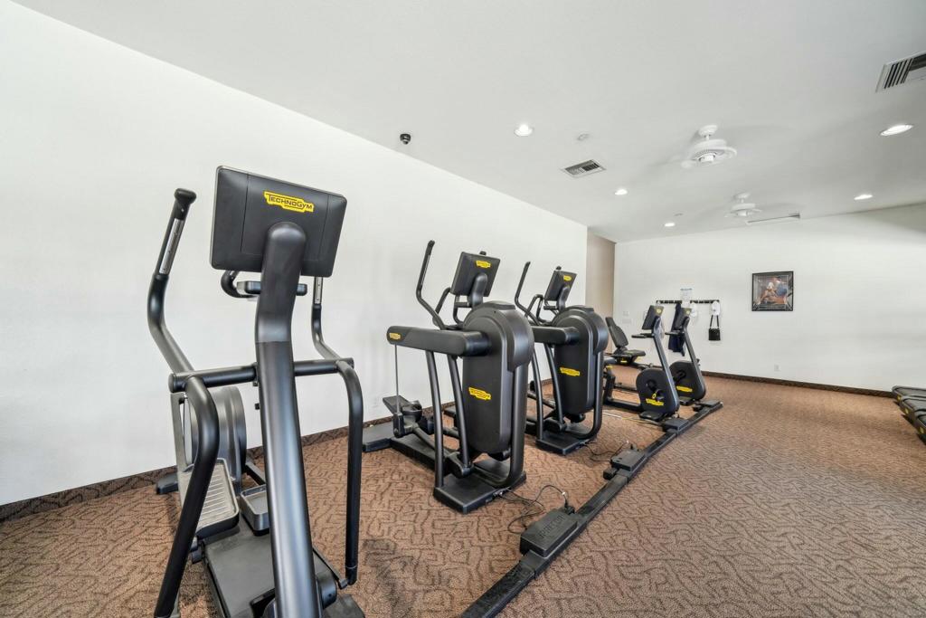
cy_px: 309
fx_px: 334
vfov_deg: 85.4
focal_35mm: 13
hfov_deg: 108.3
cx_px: 463
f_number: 8
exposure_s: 1/8
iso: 400
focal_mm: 13
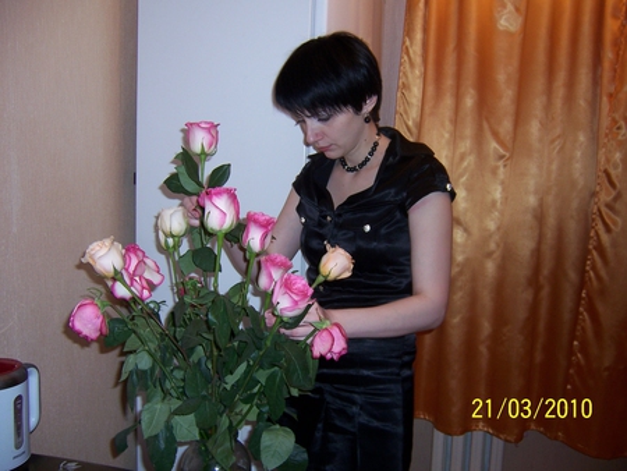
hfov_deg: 55.3
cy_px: 236
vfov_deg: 43.0
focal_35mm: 33
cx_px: 314
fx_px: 598
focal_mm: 5.5
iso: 80
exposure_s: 1/60
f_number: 2.8
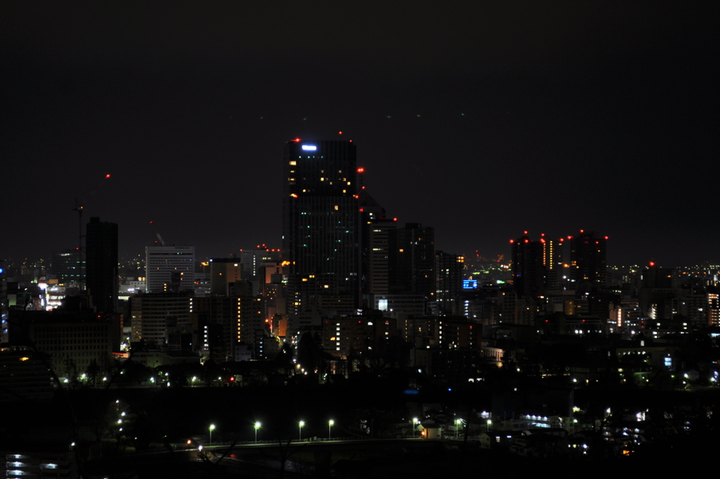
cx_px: 372
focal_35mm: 94
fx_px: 1869
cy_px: 247
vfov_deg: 14.6
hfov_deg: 21.8
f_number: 5.6
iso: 200
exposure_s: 10
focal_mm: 55
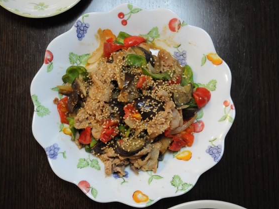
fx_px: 451
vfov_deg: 26.1
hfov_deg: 34.3
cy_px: 104
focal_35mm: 56
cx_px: 133
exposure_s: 1/100
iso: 2500
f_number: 5
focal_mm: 34
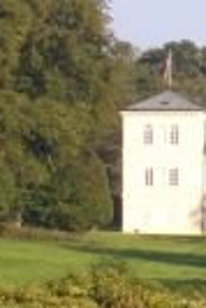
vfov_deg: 4.2
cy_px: 454
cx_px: 412
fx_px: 4220
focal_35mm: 493
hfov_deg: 2.8
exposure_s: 1/200
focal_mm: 17.4
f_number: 4.8
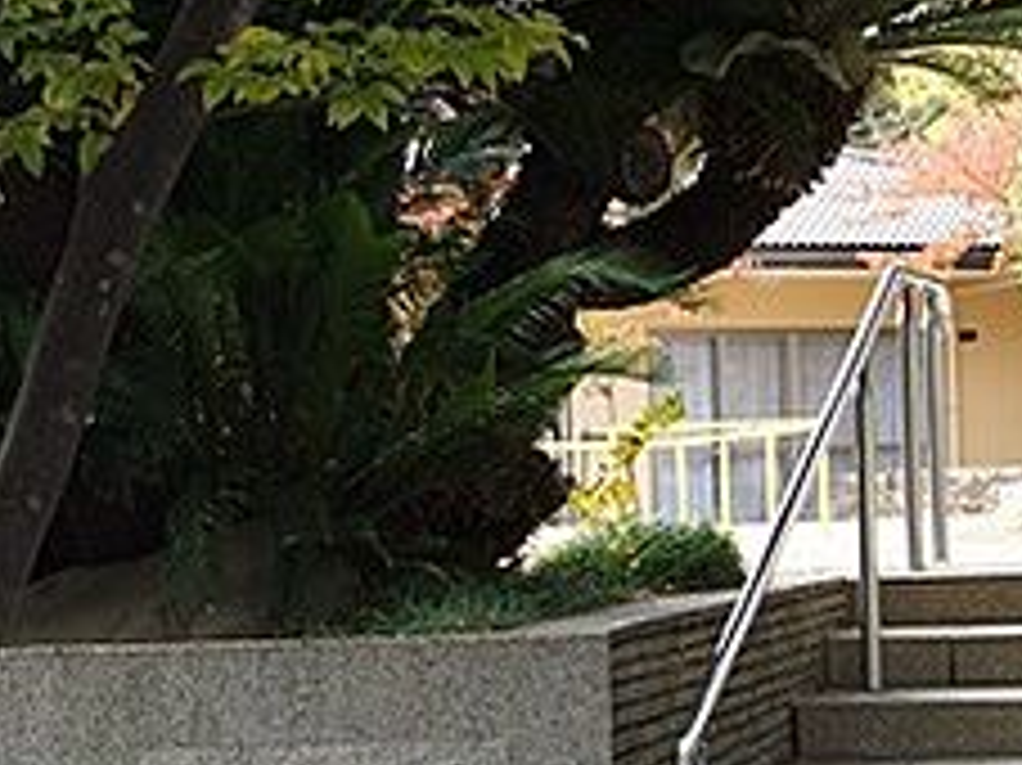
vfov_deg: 12.1
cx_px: 207
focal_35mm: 122
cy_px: 554
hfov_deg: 16.0
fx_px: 3600
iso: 100
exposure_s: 1/60
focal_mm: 30
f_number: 4.5
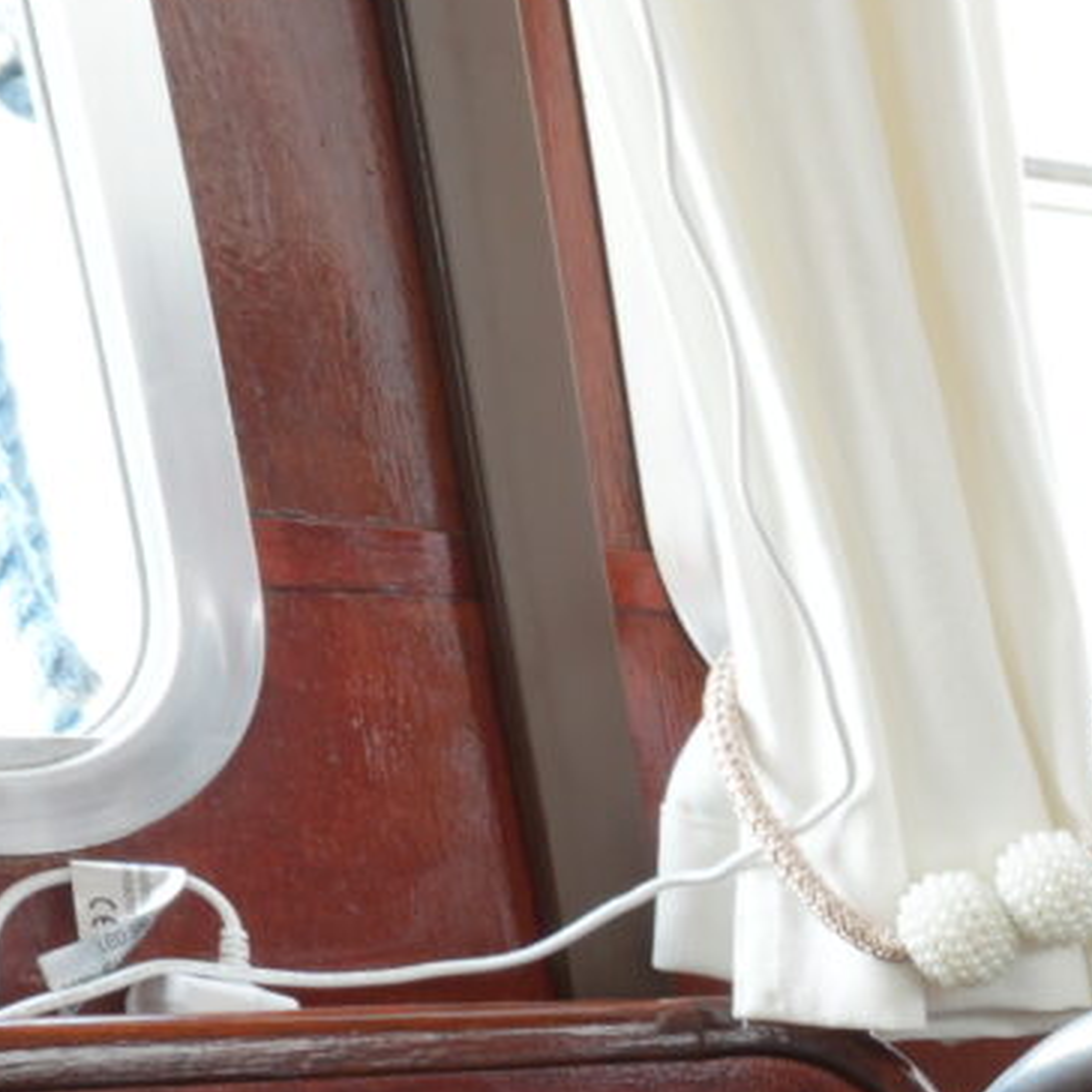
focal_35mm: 70
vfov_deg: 19.9
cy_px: 1810
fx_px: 2498
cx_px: 2118
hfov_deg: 18.0
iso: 160
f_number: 8
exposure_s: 1/15
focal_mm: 10
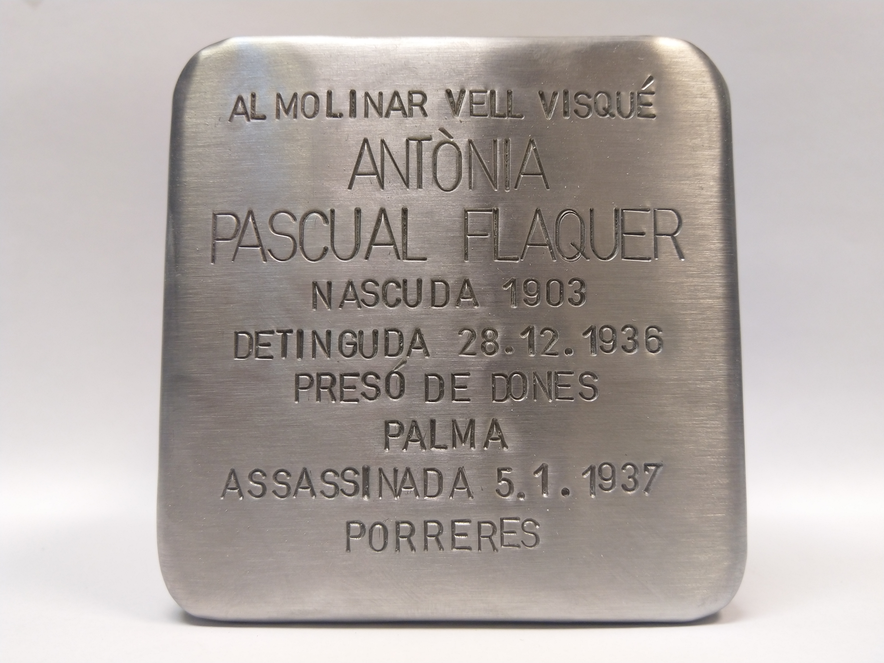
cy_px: 332
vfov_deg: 54.9
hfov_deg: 69.4
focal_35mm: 25
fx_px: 638
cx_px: 442
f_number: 1.75
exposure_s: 1/50
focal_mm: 4.28
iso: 100
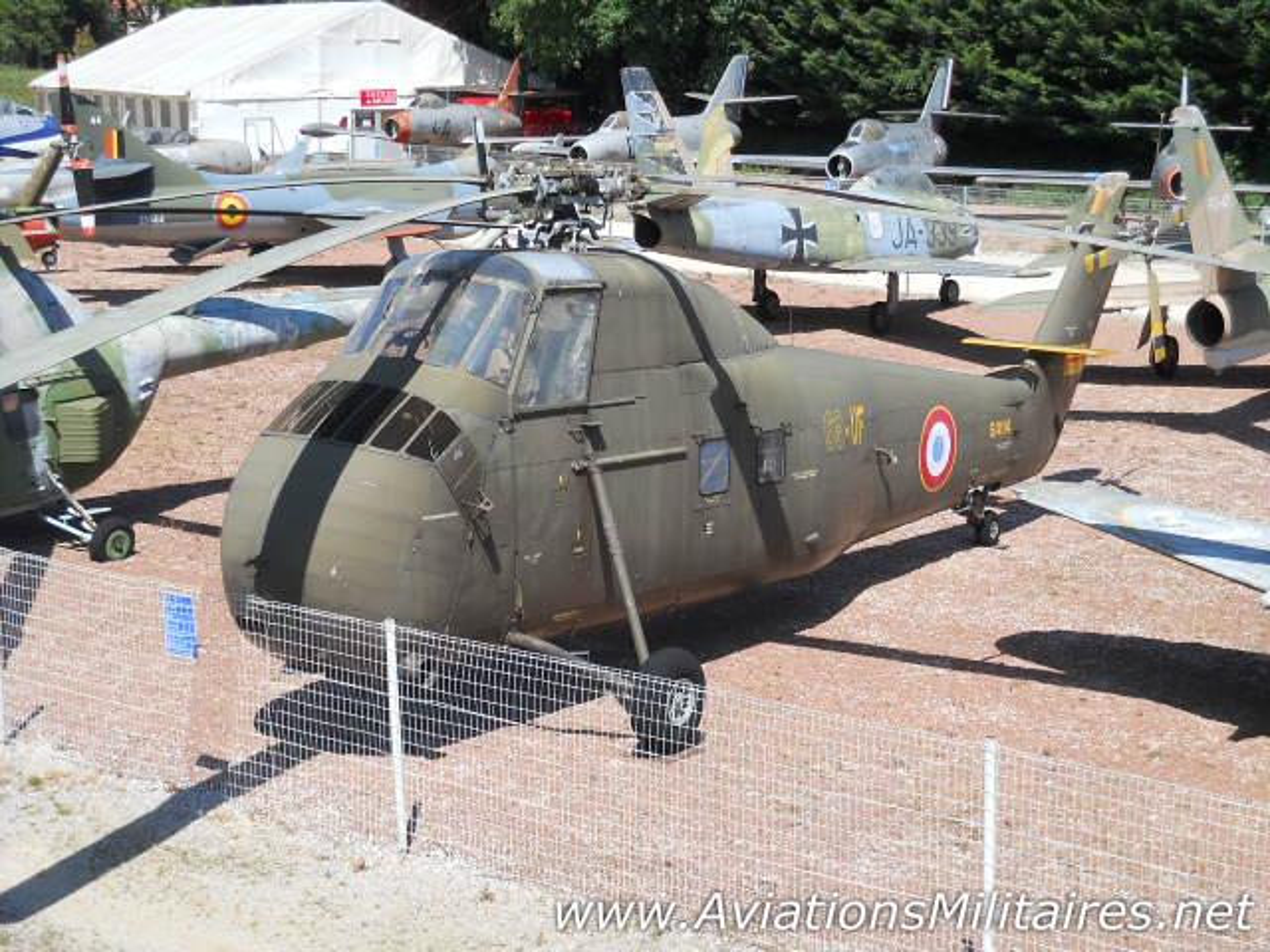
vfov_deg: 22.3
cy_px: 476
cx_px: 635
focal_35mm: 66
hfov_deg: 29.4
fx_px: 2421
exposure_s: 1/160
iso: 80
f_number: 7.1
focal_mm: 10.84
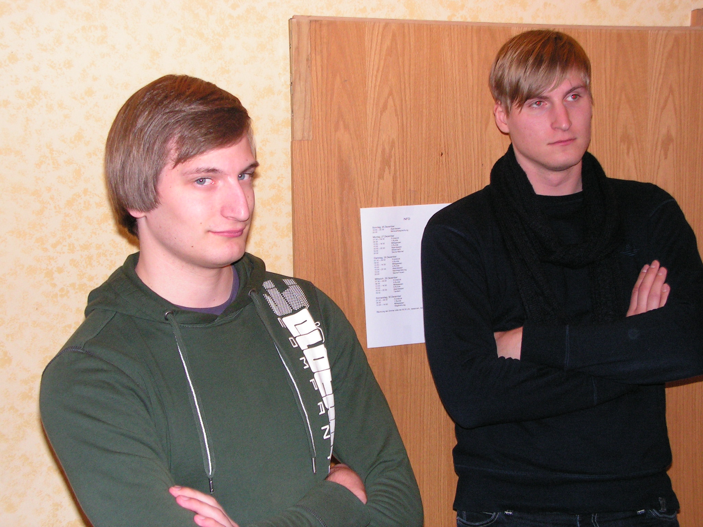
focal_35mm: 51
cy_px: 264
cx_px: 352
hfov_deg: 37.5
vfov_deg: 28.6
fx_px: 1036
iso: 200
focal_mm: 8.6
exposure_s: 1/60
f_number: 3.2
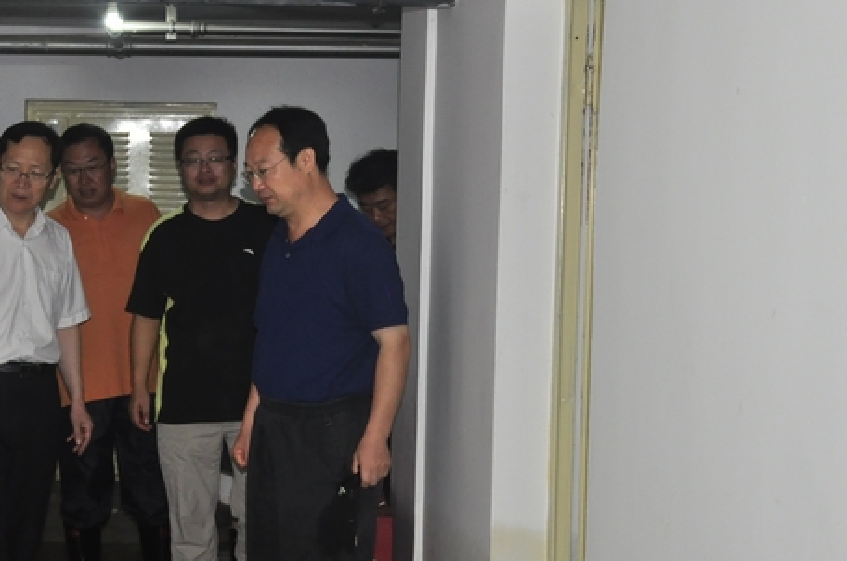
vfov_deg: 17.2
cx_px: 137
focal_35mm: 79
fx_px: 1855
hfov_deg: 25.2
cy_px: 317
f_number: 4.2
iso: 800
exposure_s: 1/60
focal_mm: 30
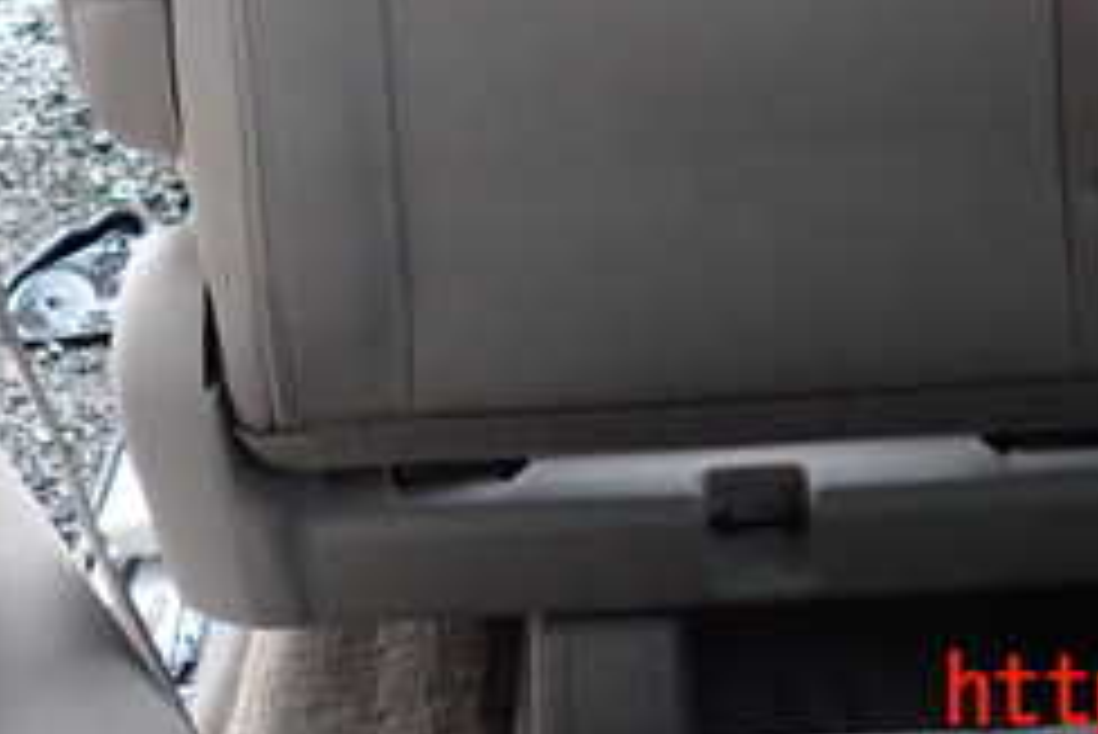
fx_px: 1953
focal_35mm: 64
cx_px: 612
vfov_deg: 19.4
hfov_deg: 31.4
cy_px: -261
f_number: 2
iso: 640
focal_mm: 4.5
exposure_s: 1/30
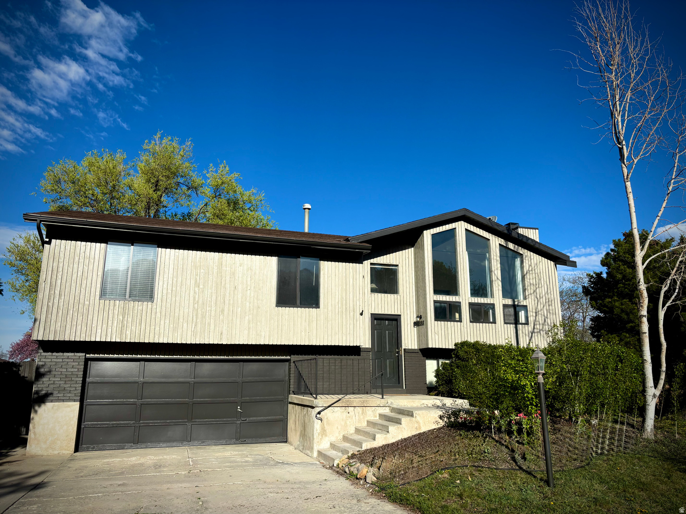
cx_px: 343
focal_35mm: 26
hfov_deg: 67.3
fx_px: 515
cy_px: 257
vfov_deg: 53.1
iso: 50
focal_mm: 5.96
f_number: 1.6
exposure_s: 1/3937
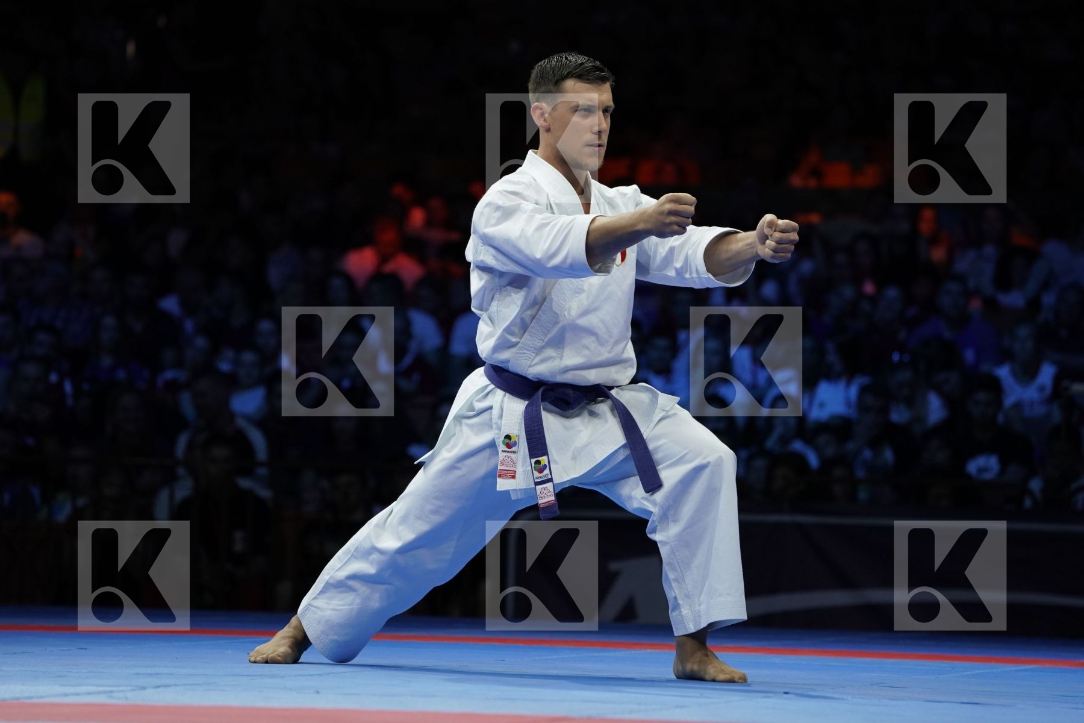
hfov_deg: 10.7
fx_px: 5781
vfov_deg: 7.2
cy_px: 362
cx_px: 542
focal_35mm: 192
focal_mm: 192
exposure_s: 1/500
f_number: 5.6
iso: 2000
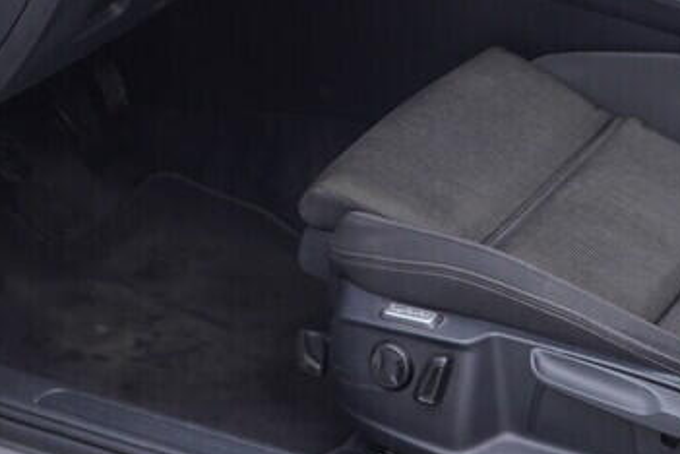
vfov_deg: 12.8
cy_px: -71
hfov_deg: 19.5
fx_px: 1983
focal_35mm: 105
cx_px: 304
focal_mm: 24
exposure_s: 1/40
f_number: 2.8
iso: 125
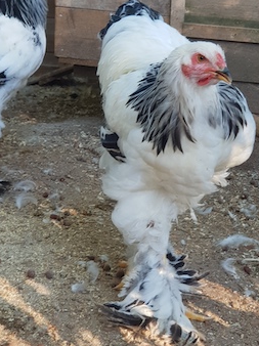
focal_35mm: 31
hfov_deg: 45.2
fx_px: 310
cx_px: 153
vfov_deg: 58.0
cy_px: 143
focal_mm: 6
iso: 40
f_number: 2.4
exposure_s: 1/30
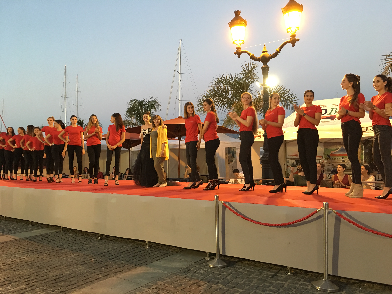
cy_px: 147
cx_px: 196
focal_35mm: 29
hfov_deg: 61.7
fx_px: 328
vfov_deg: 48.2
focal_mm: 4.15
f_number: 2.2
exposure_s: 1/17
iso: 80
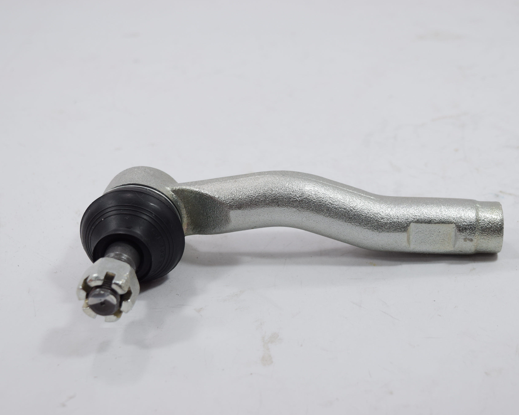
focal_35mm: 65
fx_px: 999
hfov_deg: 29.1
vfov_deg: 23.5
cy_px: 208
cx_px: 280
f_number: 5.6
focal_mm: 38
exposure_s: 1/125
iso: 400
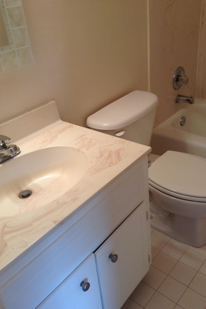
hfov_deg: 37.8
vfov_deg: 54.4
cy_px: 155
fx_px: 300
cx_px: 100
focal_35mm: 35
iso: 32
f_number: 2.4
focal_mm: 3.3
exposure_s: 1/33
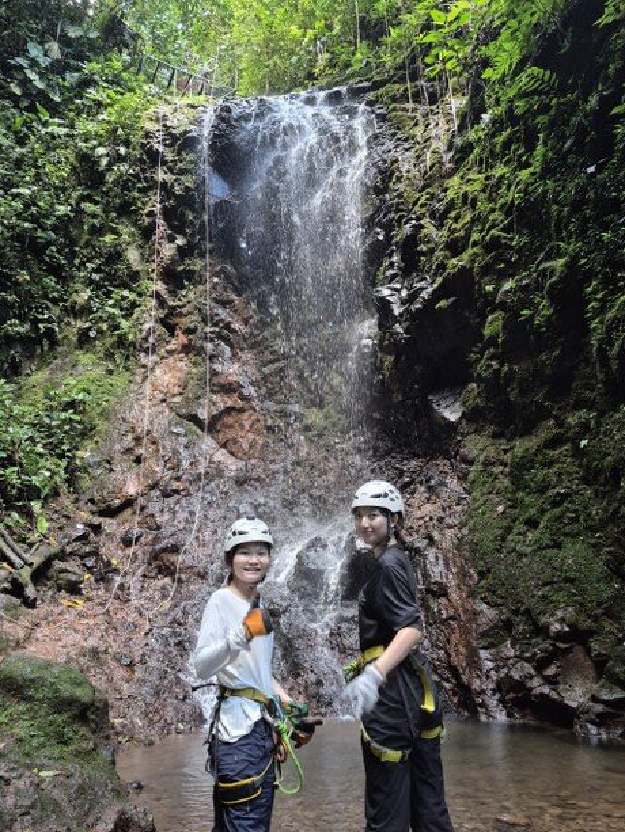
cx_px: 321
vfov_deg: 71.6
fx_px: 578
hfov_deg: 56.8
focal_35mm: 24
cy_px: 432
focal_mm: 5.4
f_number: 1.8
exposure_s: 1/120
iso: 640
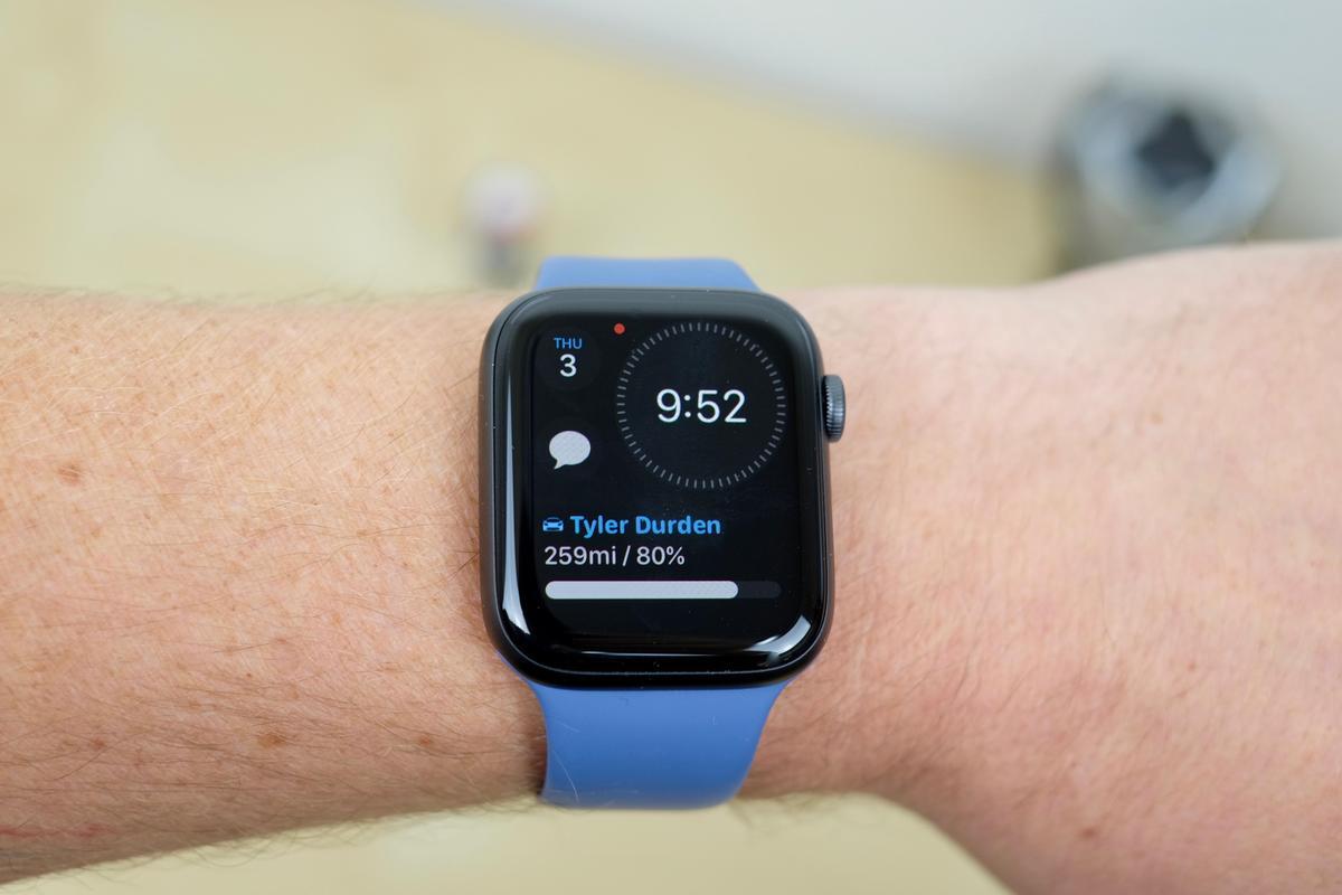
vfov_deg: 25.5
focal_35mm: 53
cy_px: 448
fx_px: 1976
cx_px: 671
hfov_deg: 37.5
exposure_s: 1/60
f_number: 3.6
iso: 400
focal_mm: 35
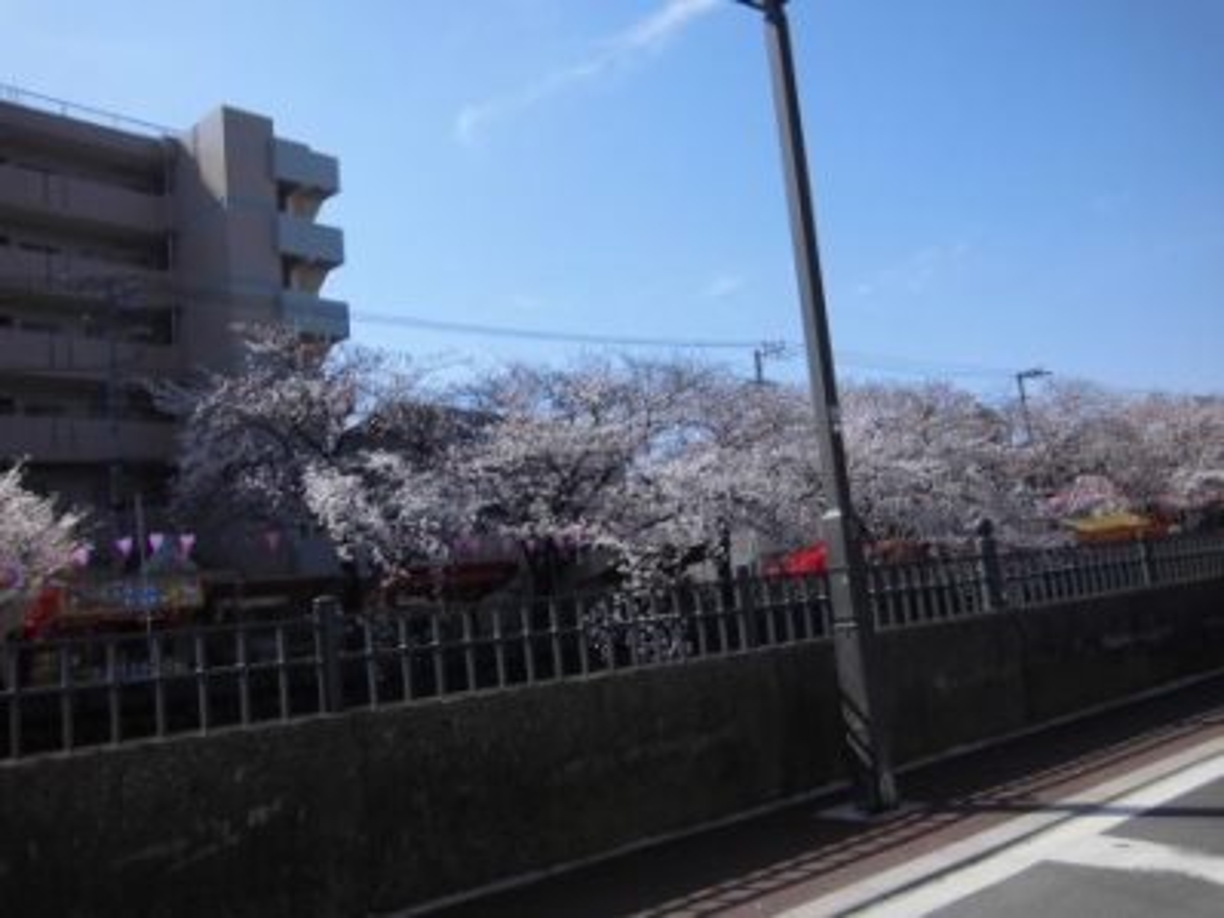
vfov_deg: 45.4
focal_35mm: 31
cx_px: 612
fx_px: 1096
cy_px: 459
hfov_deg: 58.4
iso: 100
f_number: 8.2
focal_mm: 5.5
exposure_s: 1/160
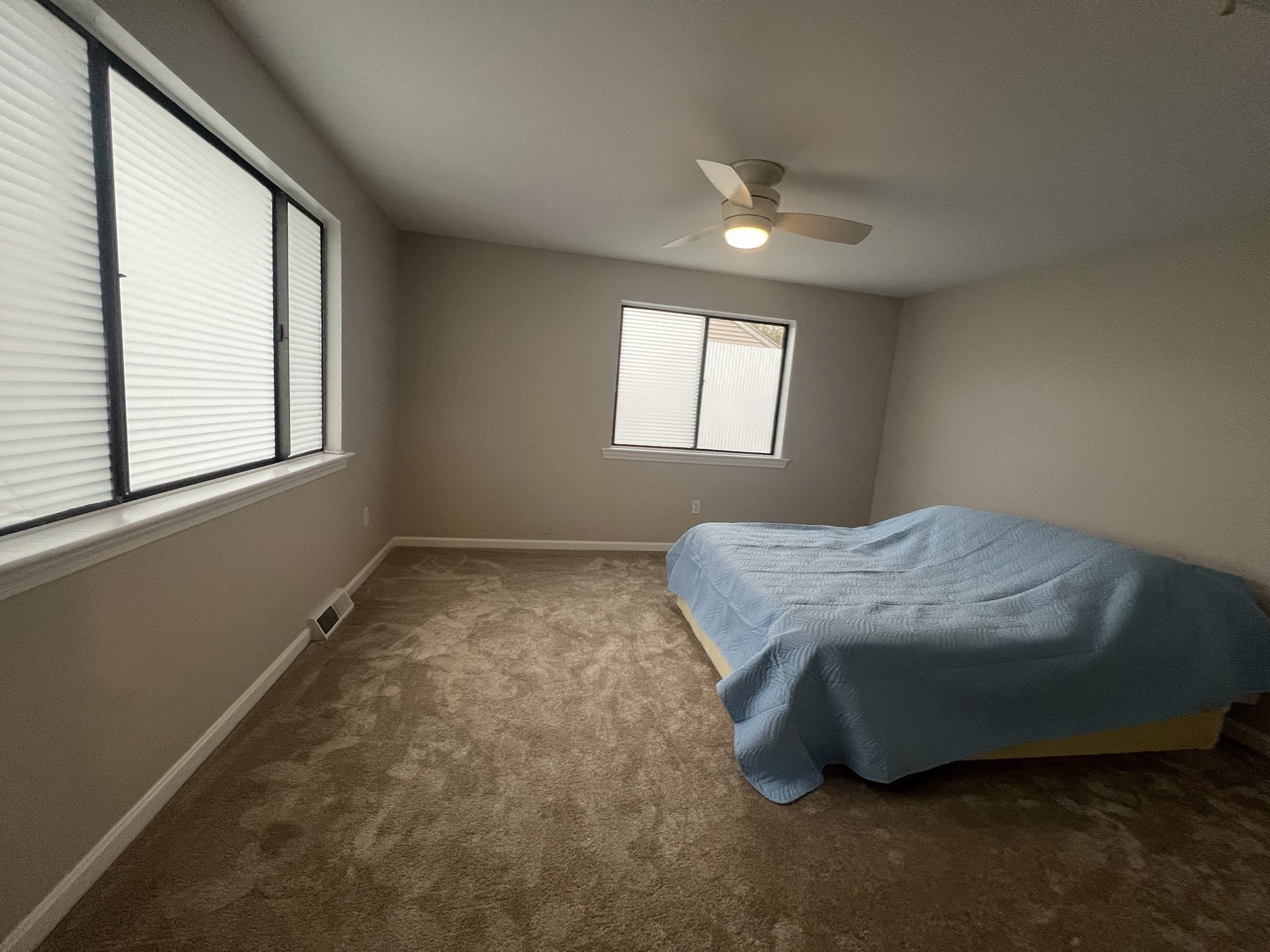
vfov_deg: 89.9
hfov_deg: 106.2
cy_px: 476
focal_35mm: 13
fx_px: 477
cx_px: 635
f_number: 1.8
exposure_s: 1/85
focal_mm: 1.57
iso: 250
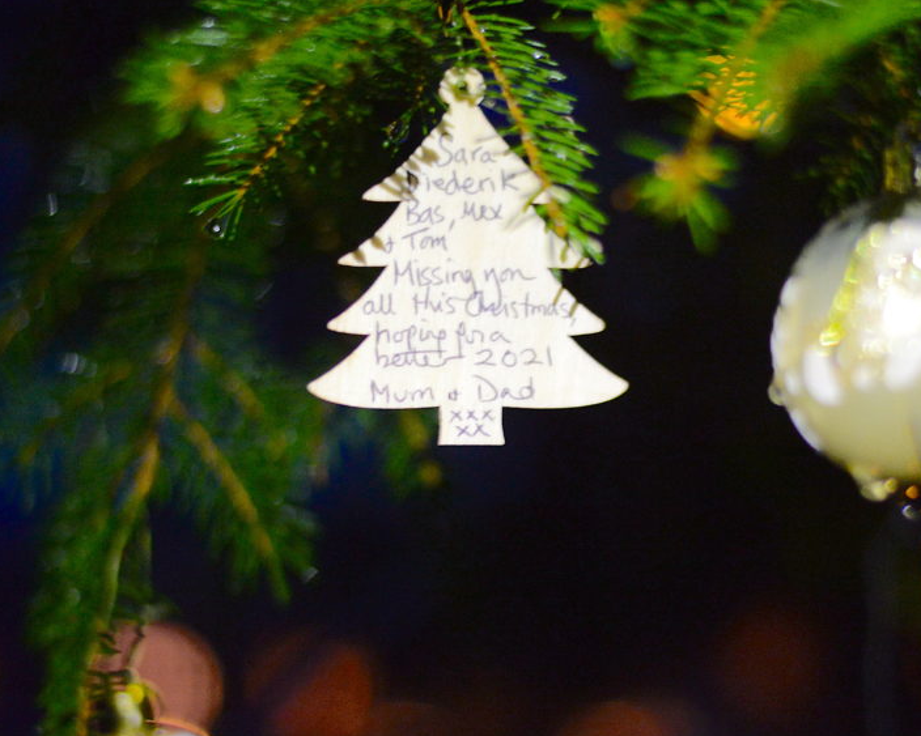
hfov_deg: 23.8
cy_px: 477
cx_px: 505
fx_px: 2180
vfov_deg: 19.1
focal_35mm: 80
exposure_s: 1/30
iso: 3200
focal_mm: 50
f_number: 1.8
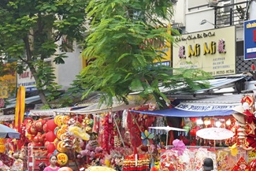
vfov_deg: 12.8
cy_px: 52
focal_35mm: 107
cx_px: 306
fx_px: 761
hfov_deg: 18.1
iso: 2000
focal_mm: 29
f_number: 4.5
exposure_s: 1/320
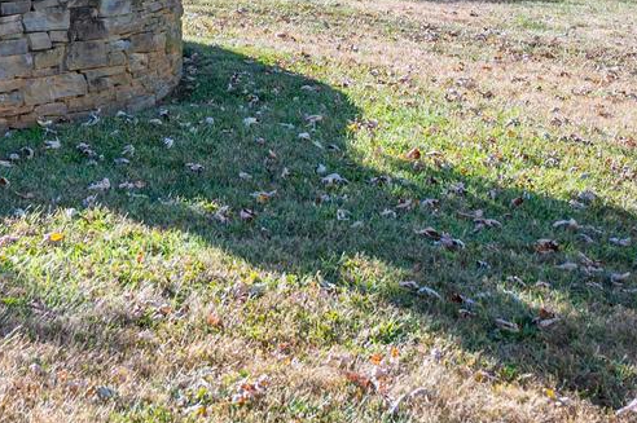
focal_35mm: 100
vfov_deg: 13.1
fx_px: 1768
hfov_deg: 20.4
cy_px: -141
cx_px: 212
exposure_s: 1/320
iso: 320
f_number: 9
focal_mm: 24
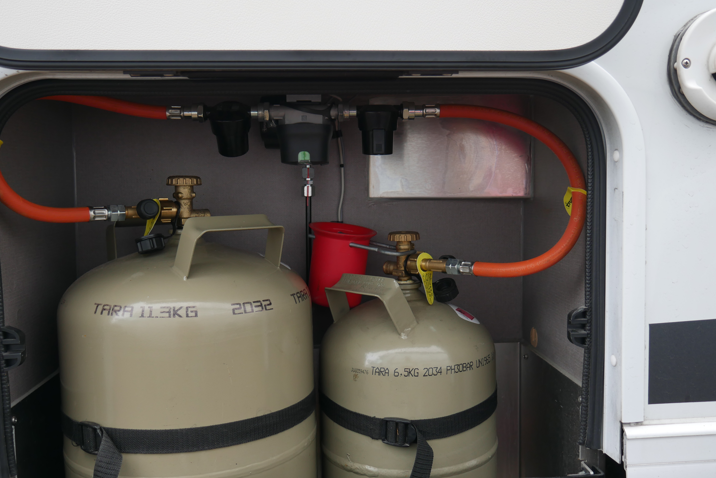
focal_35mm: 34
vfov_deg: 38.9
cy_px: 228
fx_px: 676
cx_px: 355
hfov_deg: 55.8
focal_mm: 16
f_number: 3.6
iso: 200
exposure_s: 1/100
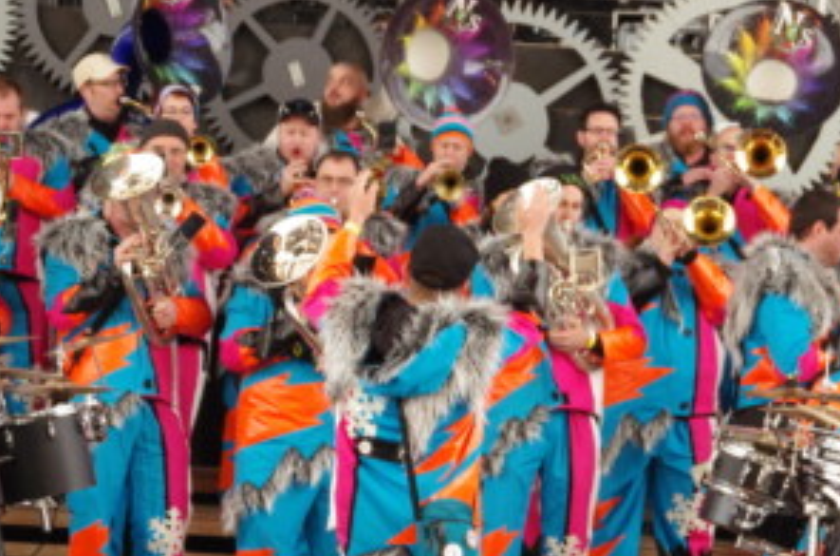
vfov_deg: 7.9
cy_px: 235
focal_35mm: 173
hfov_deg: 11.9
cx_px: 535
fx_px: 4026
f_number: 8
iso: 1600
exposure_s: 1/100
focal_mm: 68
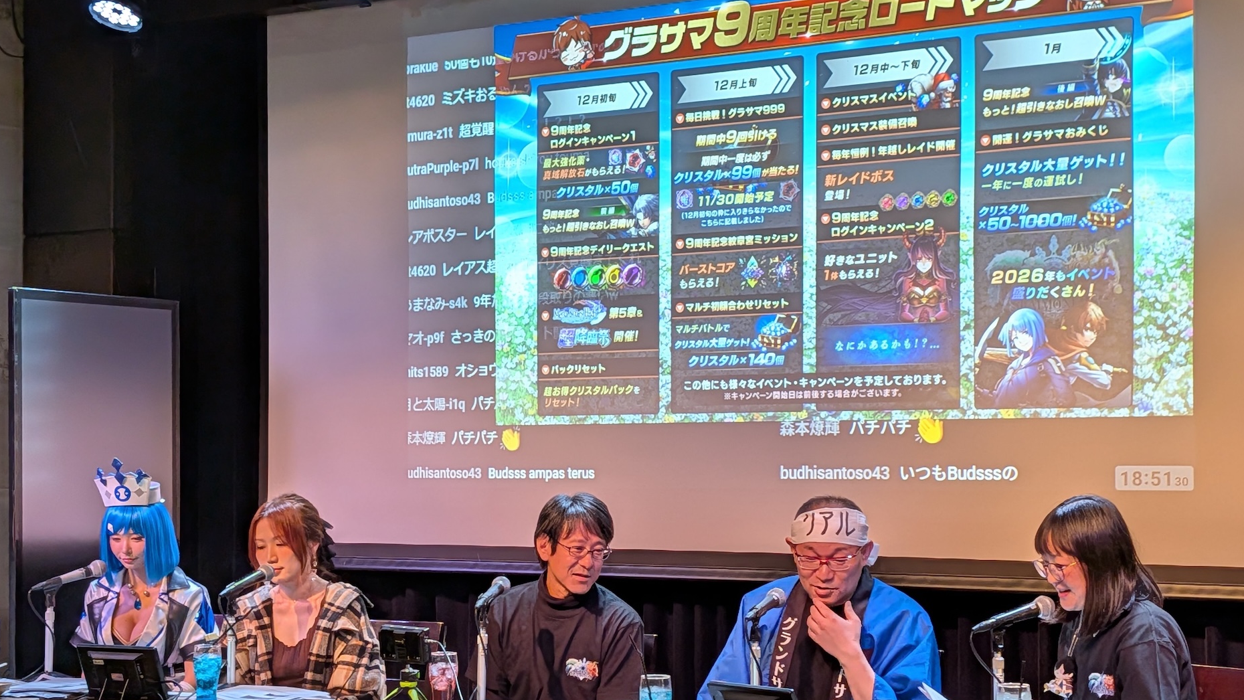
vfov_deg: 42.9
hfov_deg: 69.9
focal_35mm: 27
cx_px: 633
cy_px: 352
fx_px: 891
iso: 366
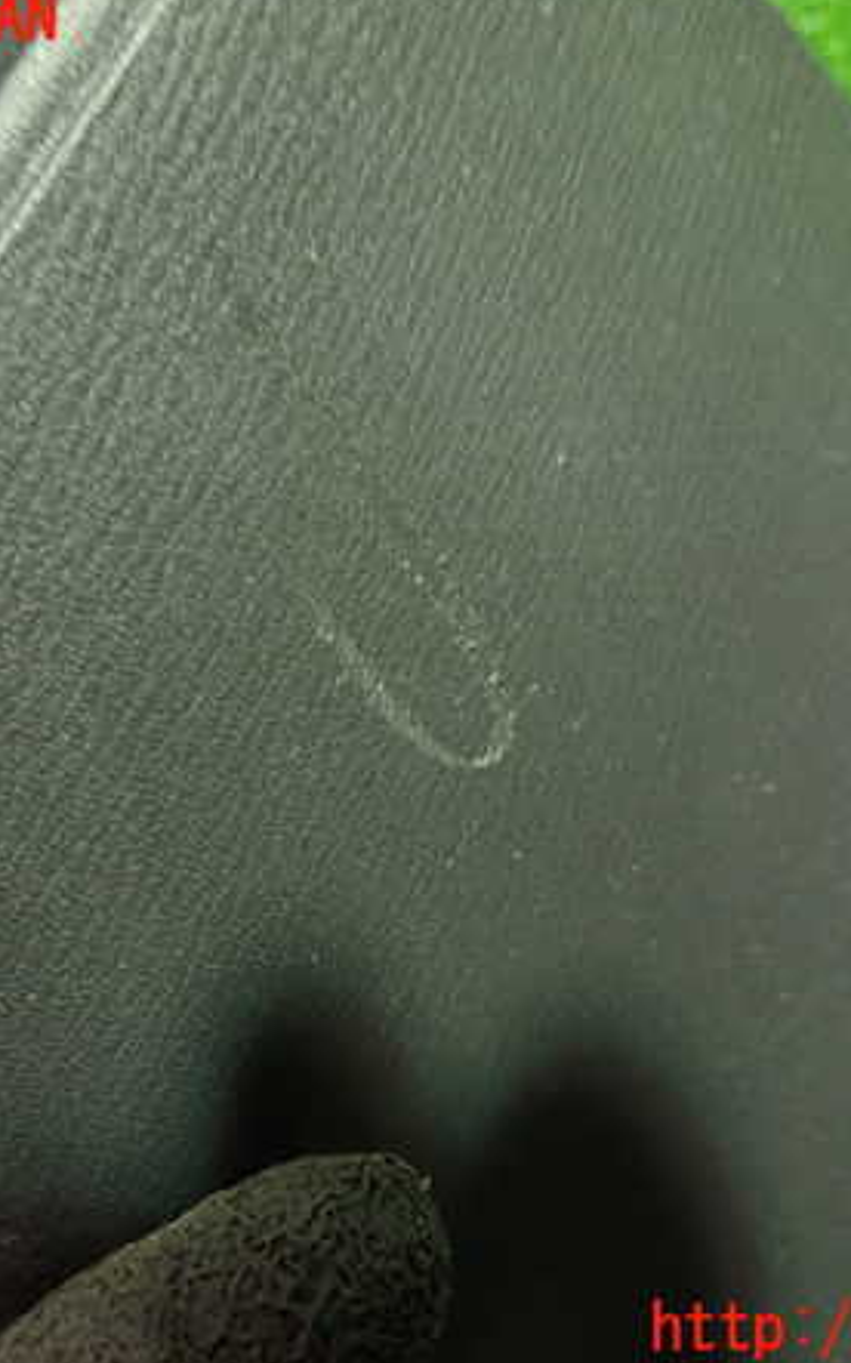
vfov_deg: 54.0
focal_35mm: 36
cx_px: 422
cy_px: 675
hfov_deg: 35.3
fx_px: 1337
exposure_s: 1/30
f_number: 2
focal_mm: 4.5
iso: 800
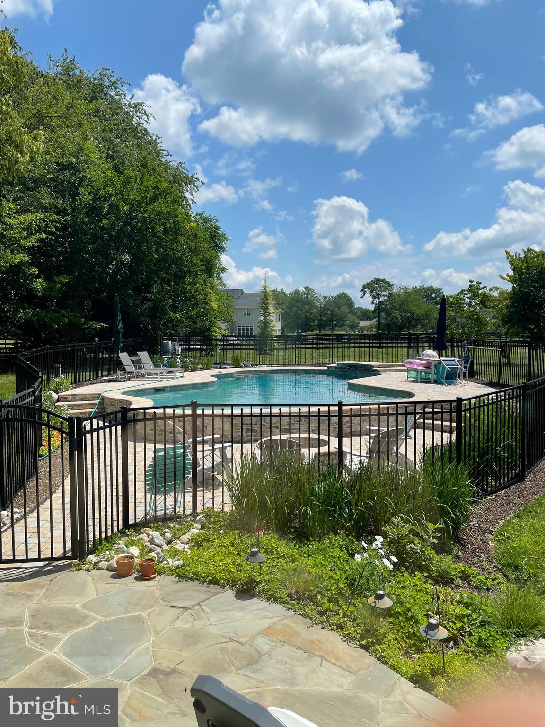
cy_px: 364
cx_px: 272
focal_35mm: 26
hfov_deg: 53.1
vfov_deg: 67.3
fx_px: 546
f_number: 1.6
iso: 50
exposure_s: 1/5051
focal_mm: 4.2
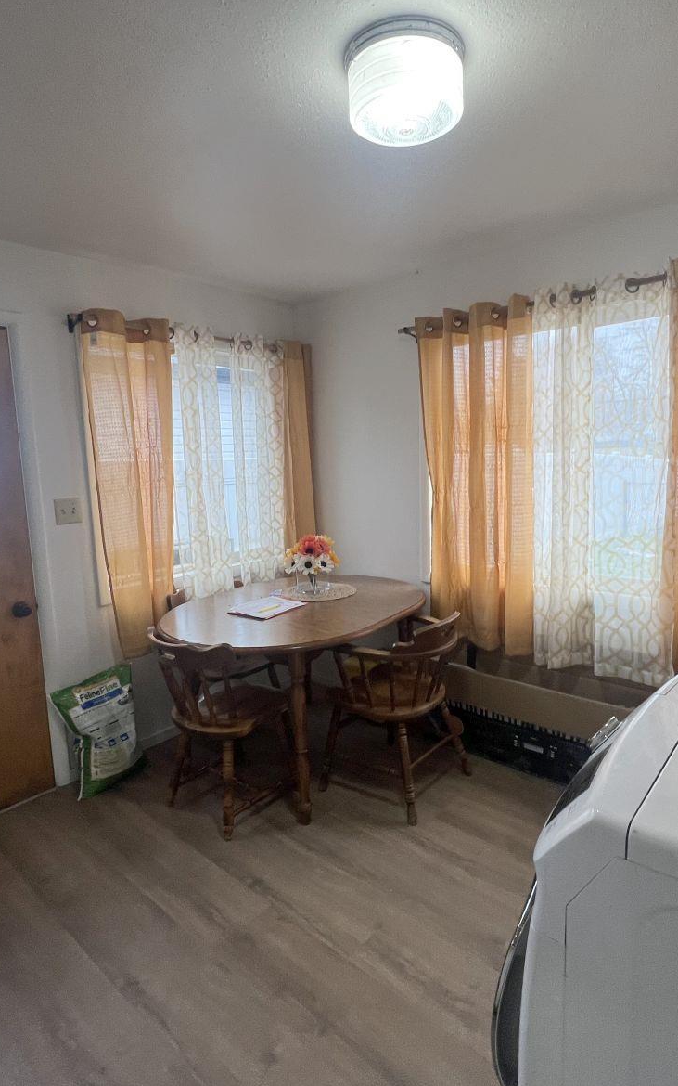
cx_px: 364
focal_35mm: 19
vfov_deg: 88.0
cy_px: 542
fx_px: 562
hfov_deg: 62.1
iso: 100
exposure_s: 1/120
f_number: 1.8
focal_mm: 1.57
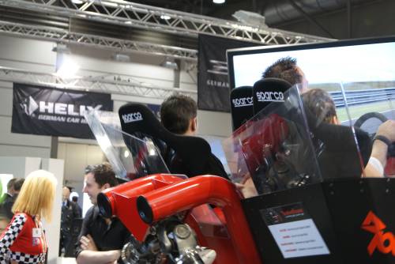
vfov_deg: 18.2
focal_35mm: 75
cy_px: 132
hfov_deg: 27.0
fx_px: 823
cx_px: 198
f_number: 5.6
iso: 400
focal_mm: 50
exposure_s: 1/13
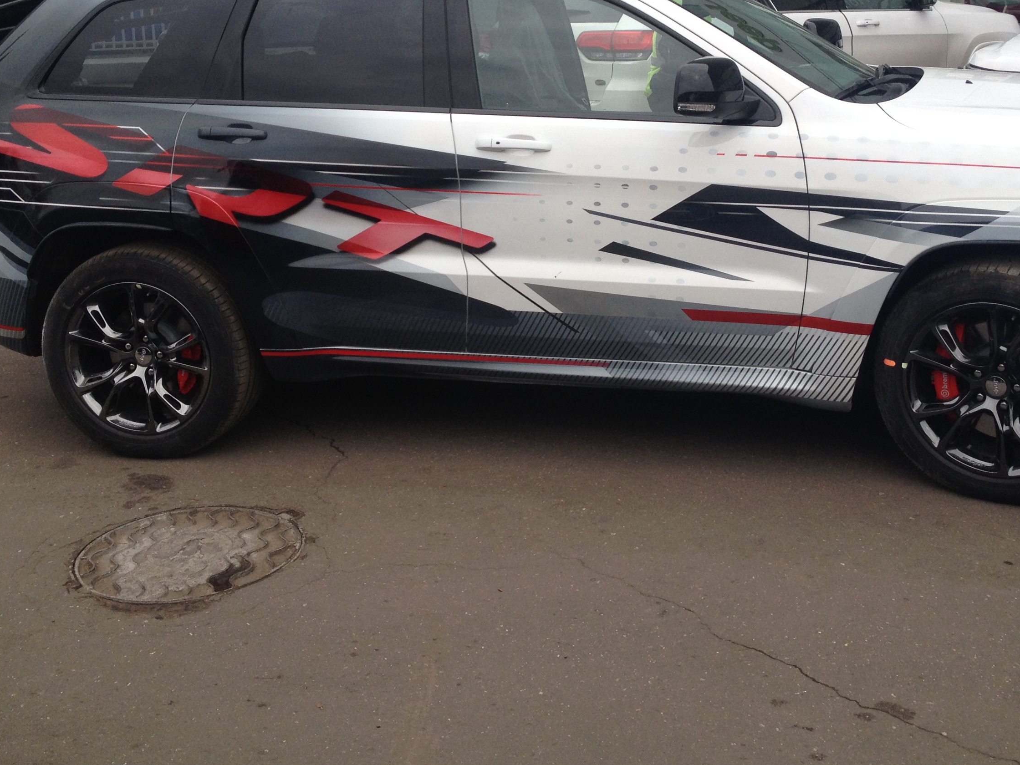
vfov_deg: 28.3
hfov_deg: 37.5
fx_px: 1503
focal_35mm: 51
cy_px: 243
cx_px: 556
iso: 50
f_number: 2.4
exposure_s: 1/424
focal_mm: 4.28
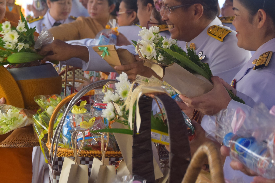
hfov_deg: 15.9
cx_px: 100
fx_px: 986
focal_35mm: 129
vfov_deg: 10.6
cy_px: 56
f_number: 5
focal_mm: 52
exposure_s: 1/60
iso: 500
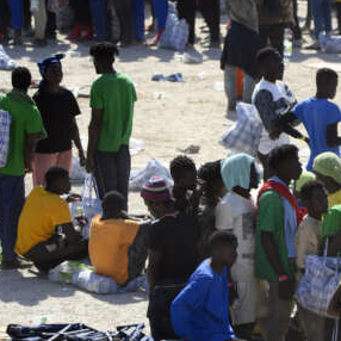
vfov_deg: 5.2
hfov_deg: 5.2
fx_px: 3767
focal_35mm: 338
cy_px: 138
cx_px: 287
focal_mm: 170
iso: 160
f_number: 5.6
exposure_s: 1/800
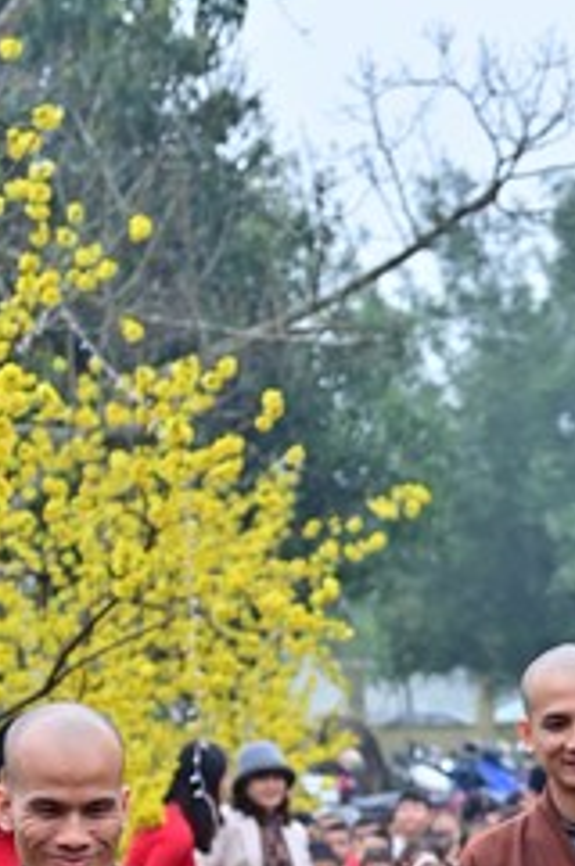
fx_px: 4012
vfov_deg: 12.1
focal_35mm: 167
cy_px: 923
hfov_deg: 8.1
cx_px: 748
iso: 500
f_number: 5
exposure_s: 1/320
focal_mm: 62
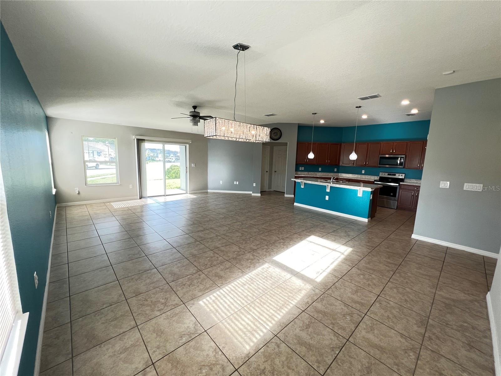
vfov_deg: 89.9
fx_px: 188
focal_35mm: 13
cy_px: 188
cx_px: 250
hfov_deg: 106.2
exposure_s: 1/120
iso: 250
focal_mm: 1.57
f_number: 1.8
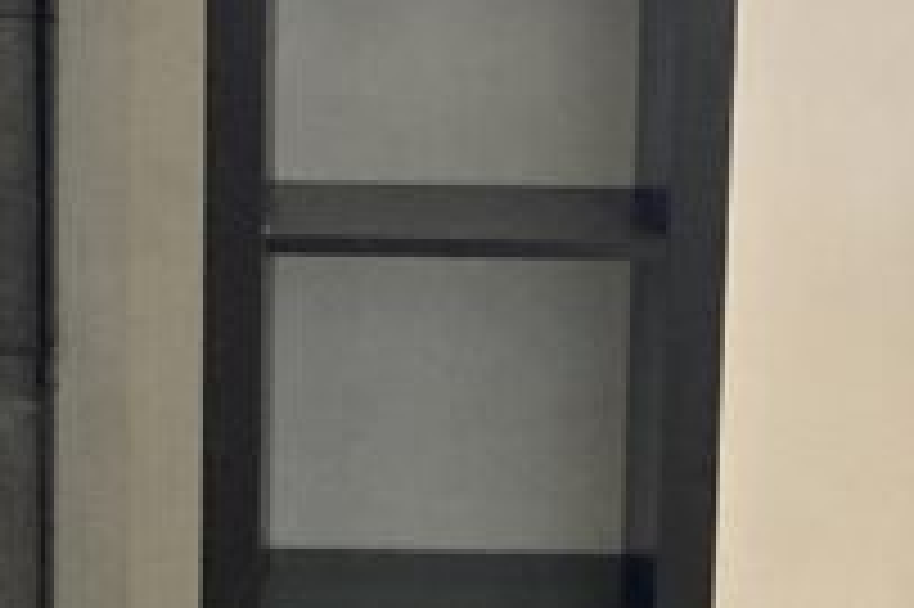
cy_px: 455
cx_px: 342
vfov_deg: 9.3
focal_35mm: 147
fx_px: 3729
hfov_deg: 14.0
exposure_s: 1/40
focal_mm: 3.99
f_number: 1.8
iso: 400
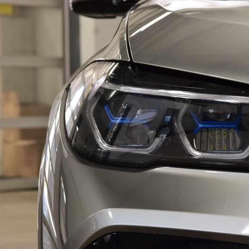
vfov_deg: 12.9
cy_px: 124
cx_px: 179
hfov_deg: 12.9
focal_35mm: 135
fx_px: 1099
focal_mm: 70
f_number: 7.1
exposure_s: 1/30
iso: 640
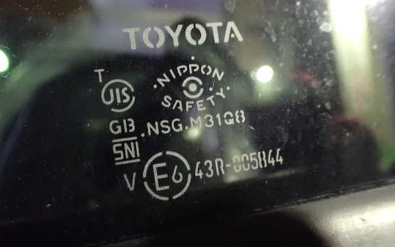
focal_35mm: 32
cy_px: 127
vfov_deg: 39.5
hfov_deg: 59.6
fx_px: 345
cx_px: 197
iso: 1600
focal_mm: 5.4
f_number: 2.3
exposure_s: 1/25
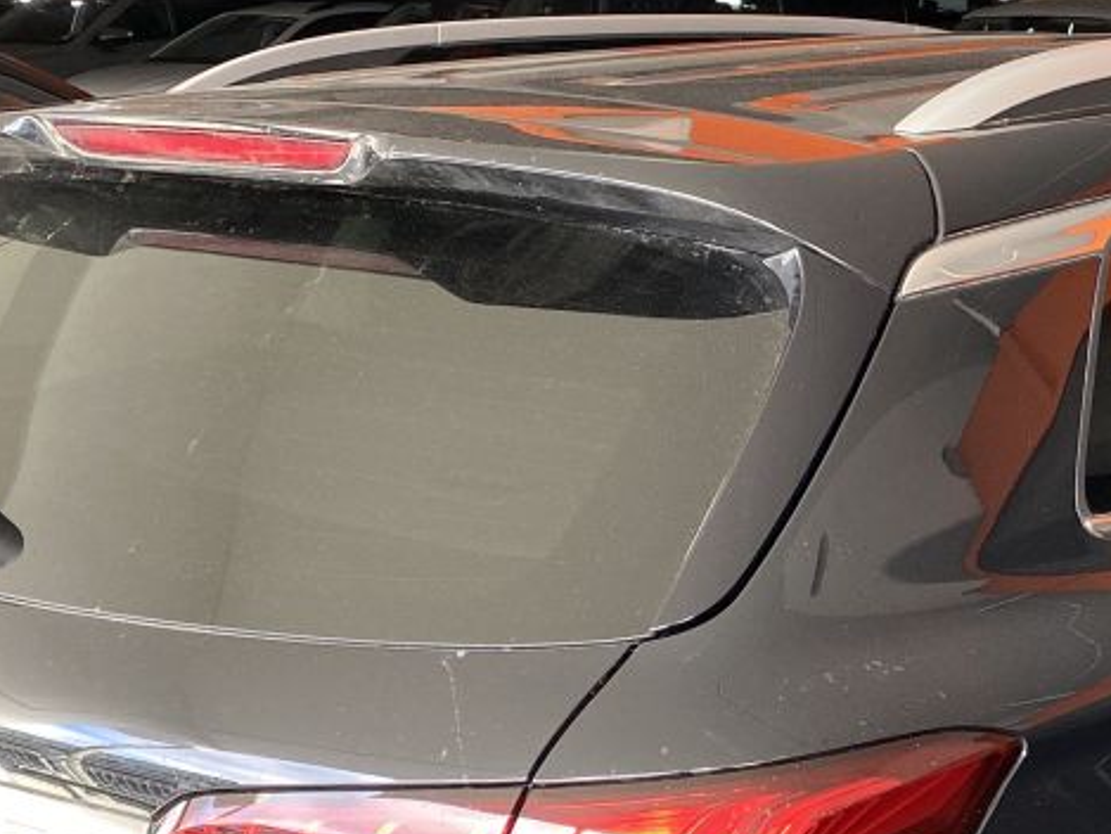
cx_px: 924
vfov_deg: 20.6
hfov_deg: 26.8
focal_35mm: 71
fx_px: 2279
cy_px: 599
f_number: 1.8
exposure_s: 1/121
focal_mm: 4.25
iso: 64
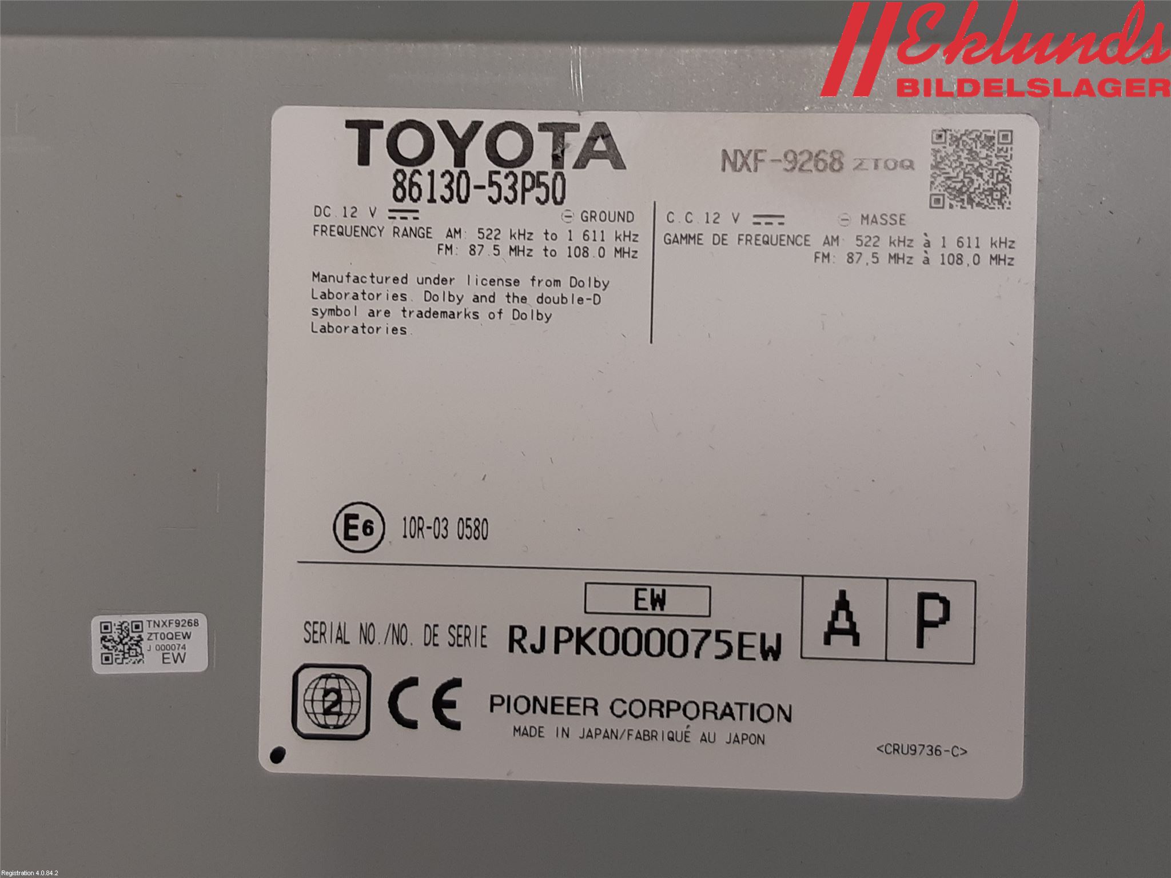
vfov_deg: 53.1
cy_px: 439
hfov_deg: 67.3
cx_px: 586
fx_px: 880
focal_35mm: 26
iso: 64
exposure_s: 1/50
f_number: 1.7
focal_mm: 3.93
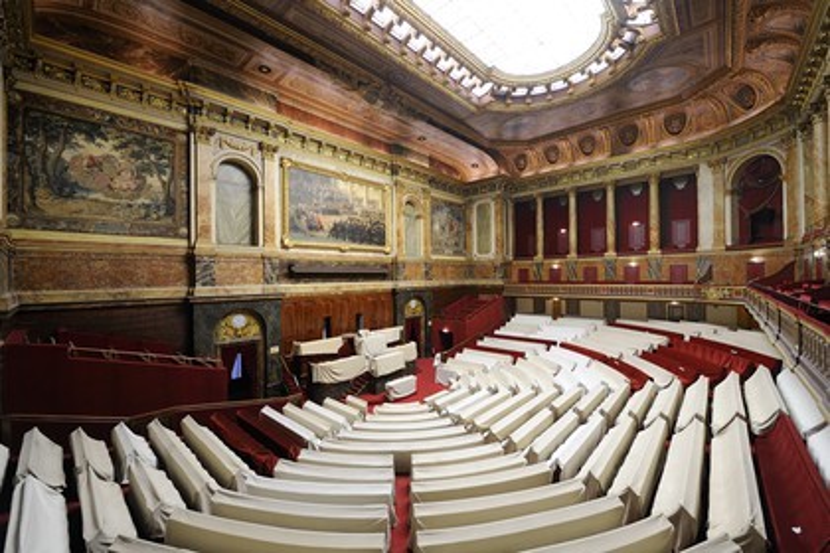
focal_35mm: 14
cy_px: 276
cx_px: 415
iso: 200
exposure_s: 1/1.67
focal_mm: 14
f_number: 7.1
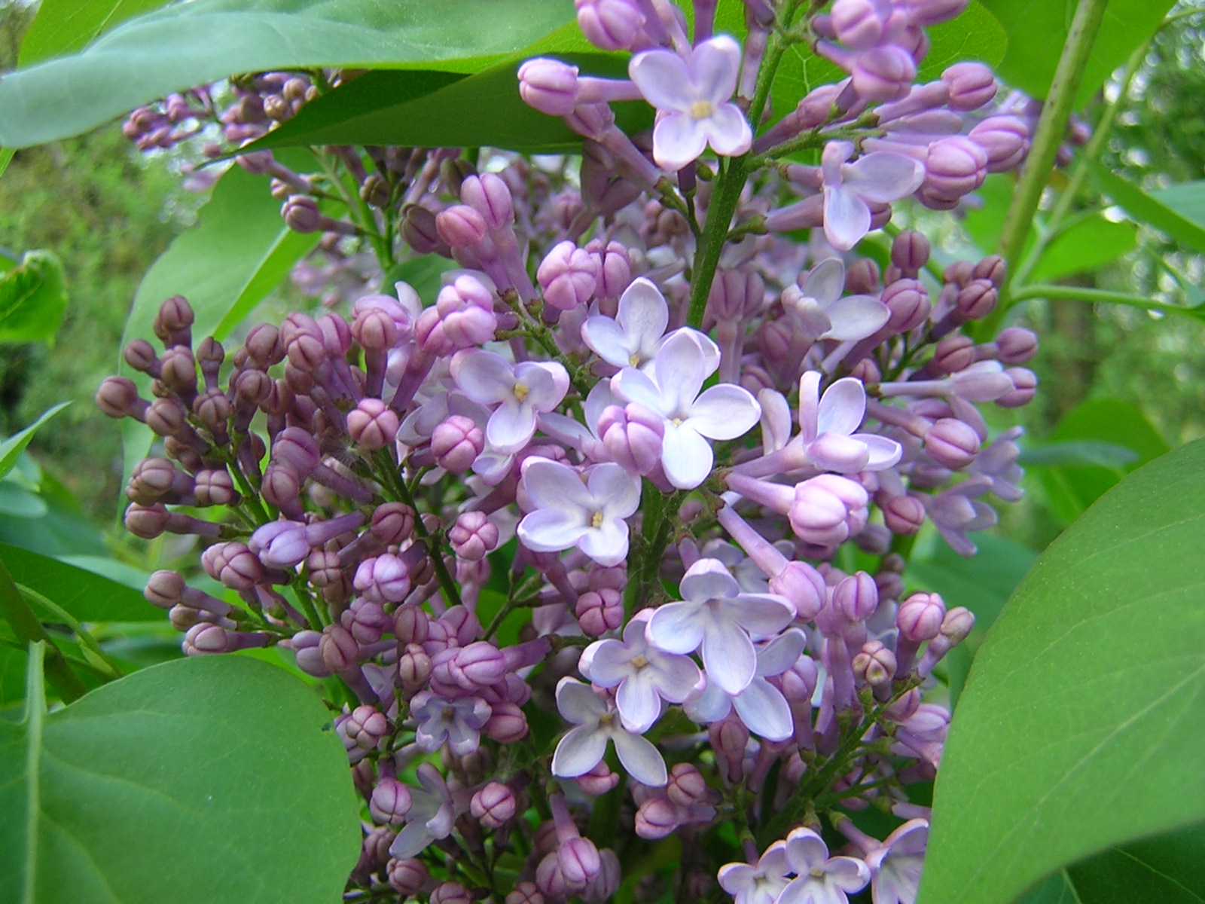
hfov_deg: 51.4
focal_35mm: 36
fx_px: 1253
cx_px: 602
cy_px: 452
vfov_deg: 39.7
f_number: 2.6
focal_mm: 4.7
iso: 100
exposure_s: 1/65.1
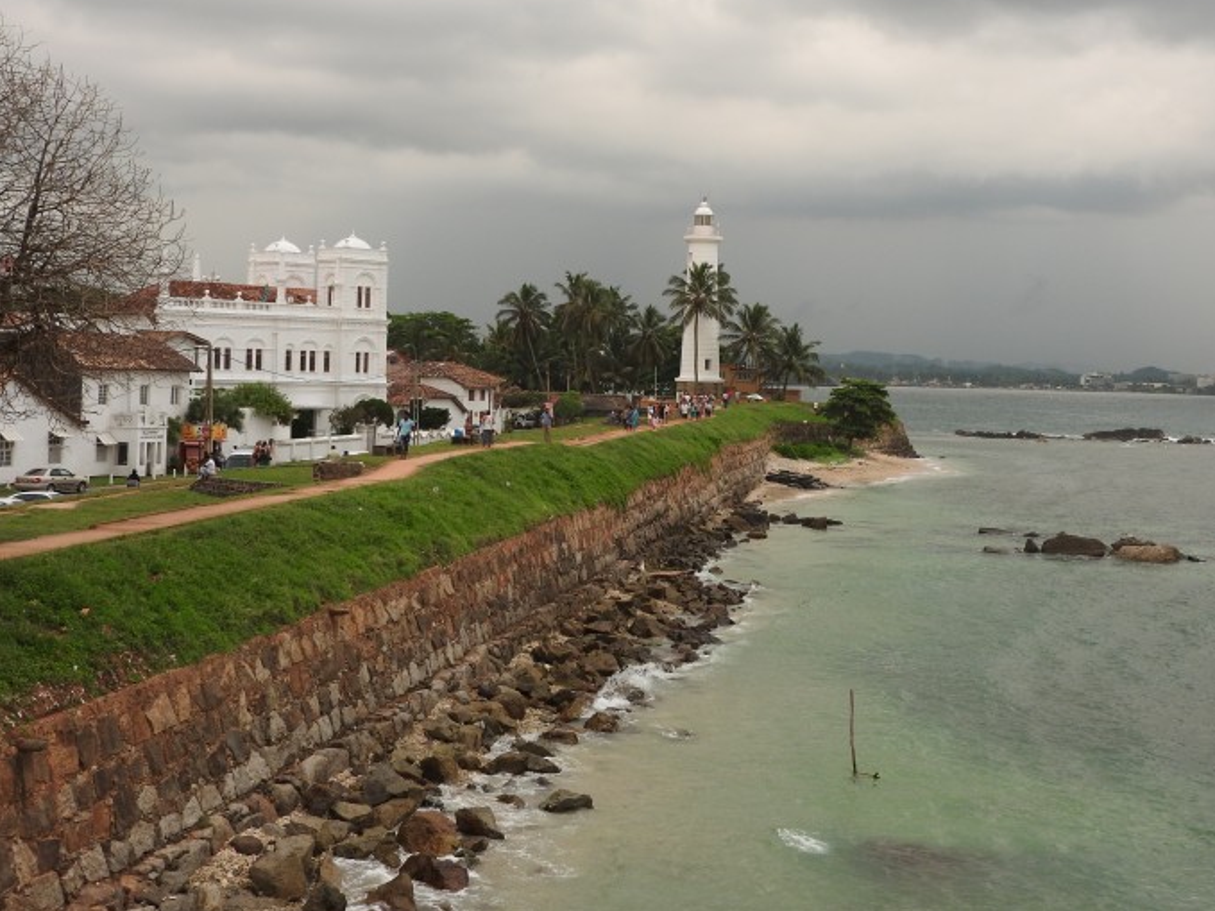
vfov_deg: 27.5
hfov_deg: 36.1
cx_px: 684
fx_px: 1860
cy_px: 381
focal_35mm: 53
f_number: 4
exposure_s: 1/250
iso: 100
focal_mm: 8.1
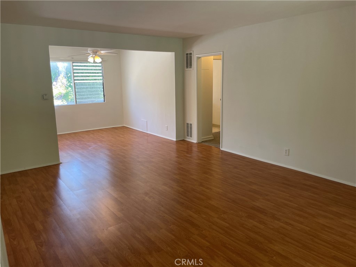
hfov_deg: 67.3
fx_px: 267
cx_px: 178
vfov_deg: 53.1
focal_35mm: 26
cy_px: 134
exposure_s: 1/120
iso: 100
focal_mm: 4.2
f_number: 1.6
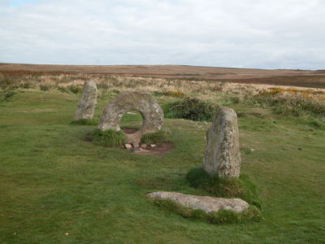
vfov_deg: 36.8
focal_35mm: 39
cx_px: 162
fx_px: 366
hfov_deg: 47.9
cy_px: 122
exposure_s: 1/229
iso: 100
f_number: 5.7
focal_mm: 10
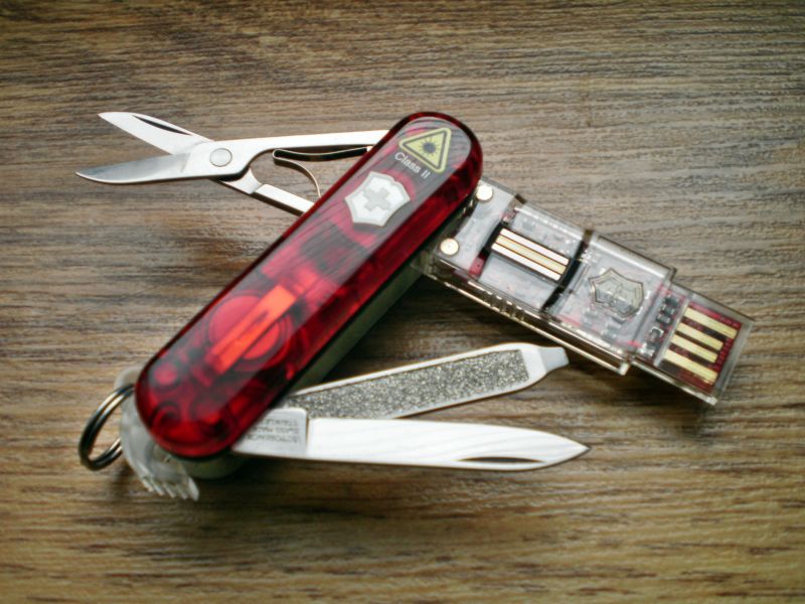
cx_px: 402
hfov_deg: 44.8
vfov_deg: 34.3
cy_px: 302
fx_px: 977
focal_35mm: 42
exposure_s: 1/100
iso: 100
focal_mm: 7.4
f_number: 3.5
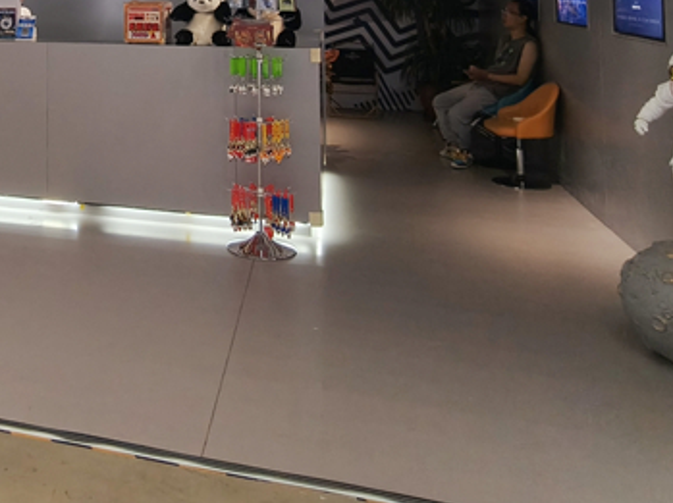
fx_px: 719
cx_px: 81
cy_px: -61
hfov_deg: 45.9
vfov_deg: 33.3
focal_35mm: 37
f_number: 2
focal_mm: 2.32
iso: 160
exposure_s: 1/52.8
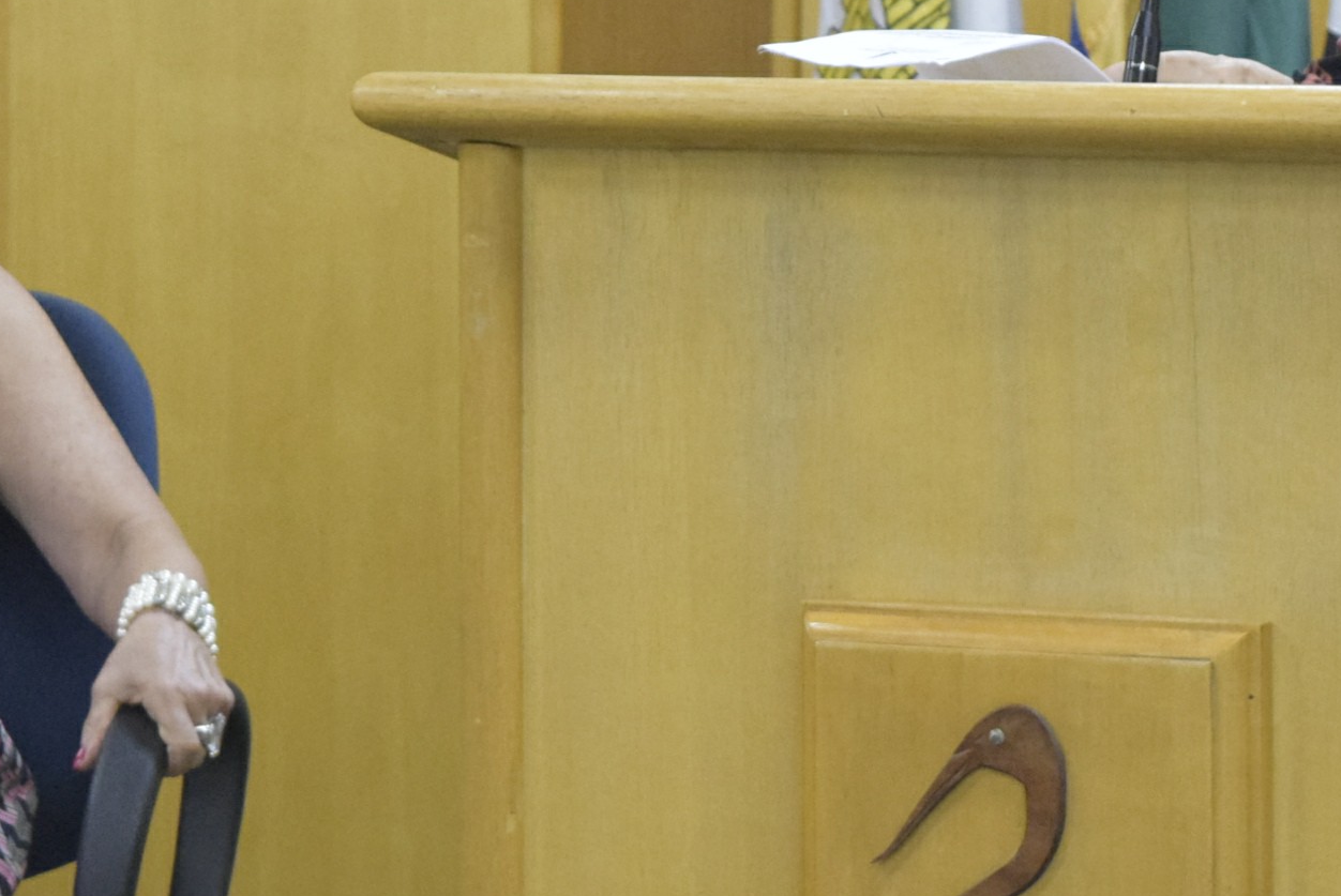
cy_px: 285
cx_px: 651
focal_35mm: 197
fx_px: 7351
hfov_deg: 10.4
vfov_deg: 7.0
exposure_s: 1/160
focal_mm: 55
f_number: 5.6
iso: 4000
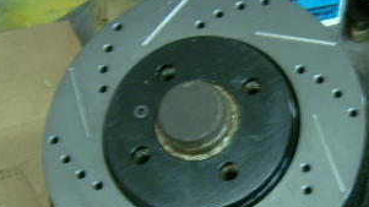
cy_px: 142
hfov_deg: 25.3
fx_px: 792
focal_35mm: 81
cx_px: 340
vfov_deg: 14.9
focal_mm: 5.95
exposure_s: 1/5
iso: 50
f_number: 2.8
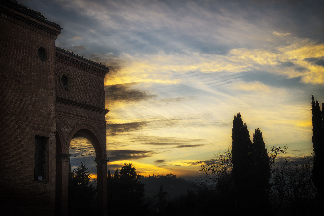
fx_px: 522
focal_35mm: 58
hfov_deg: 34.5
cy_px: 108
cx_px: 162
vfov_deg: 23.4
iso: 100
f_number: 7.1
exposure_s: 1/200
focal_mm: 58
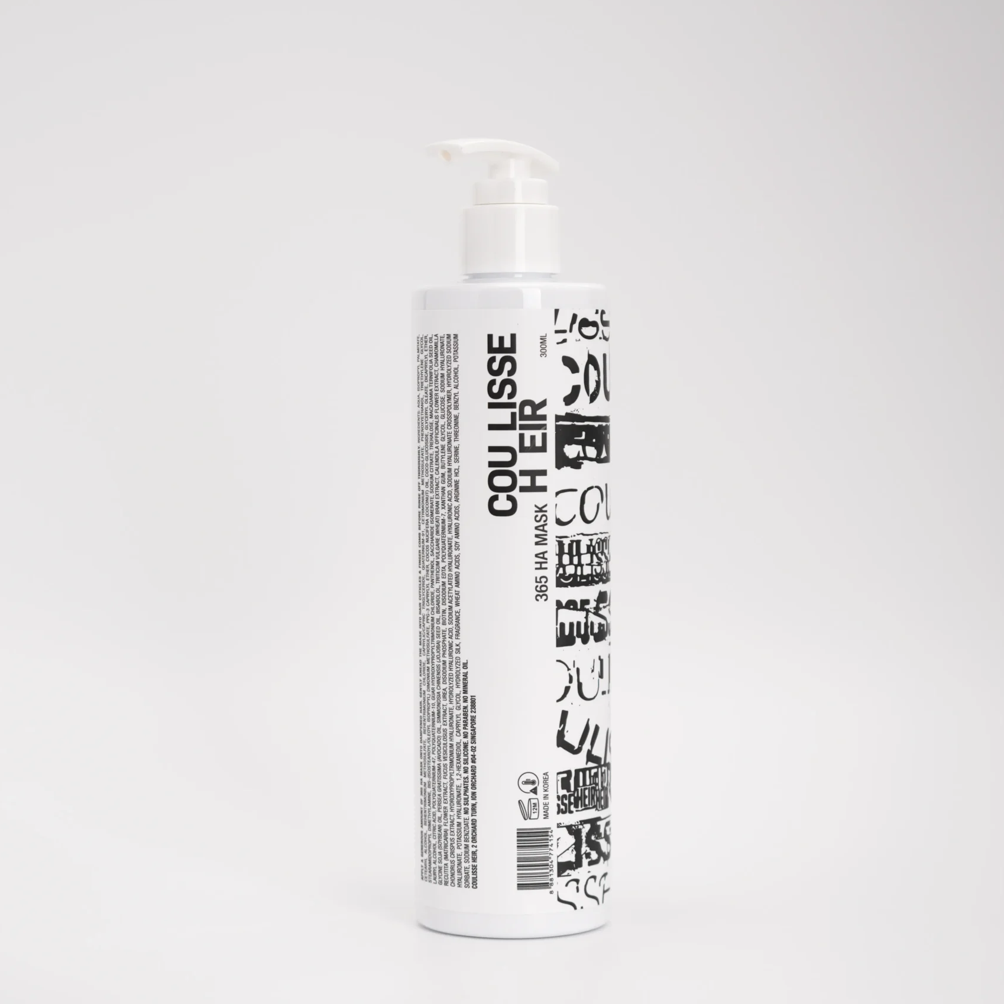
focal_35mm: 92
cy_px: 564
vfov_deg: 19.0
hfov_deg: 19.0
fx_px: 3003
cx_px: 502
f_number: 2.8
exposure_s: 1/200
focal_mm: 47.6
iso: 100
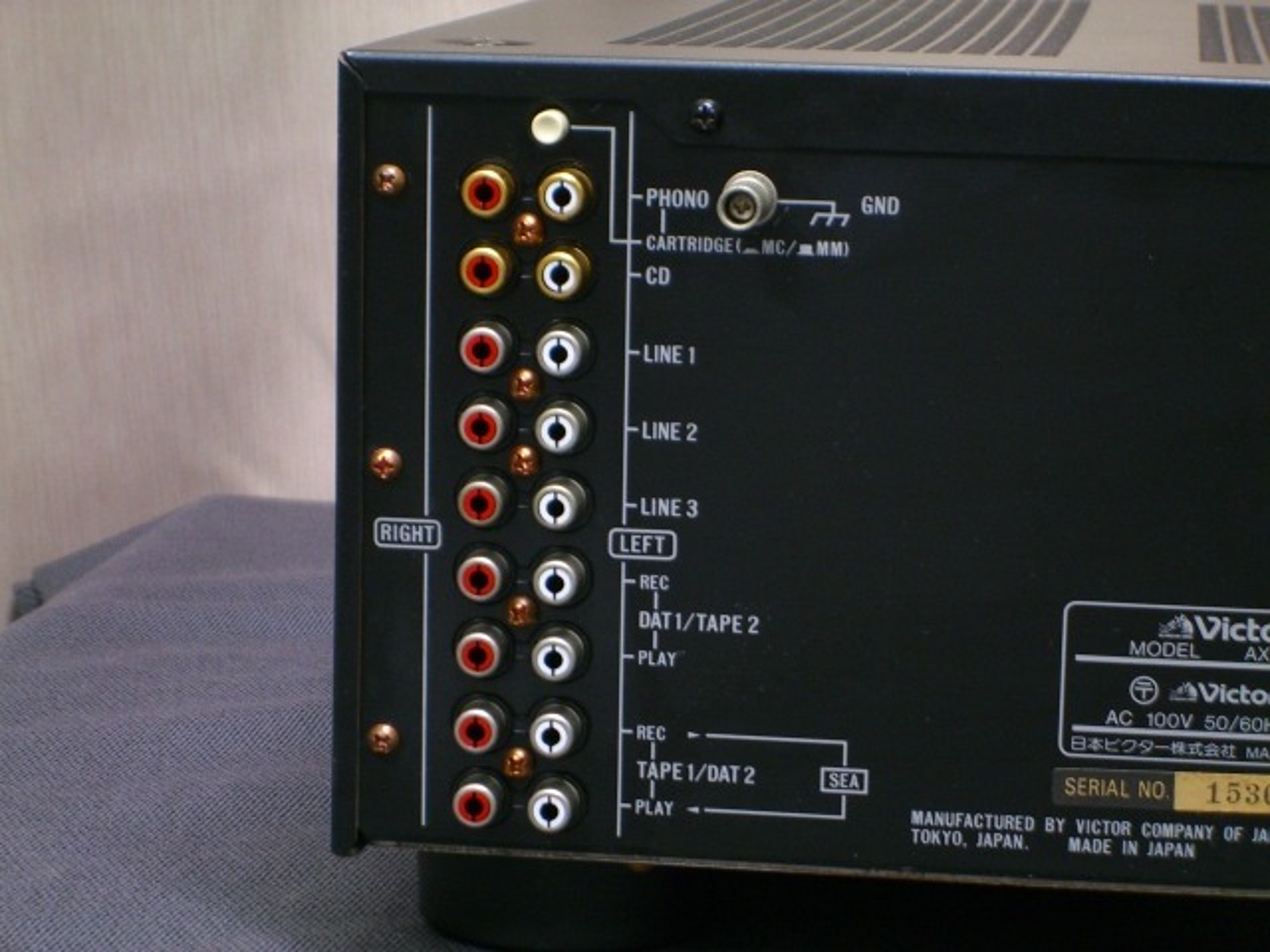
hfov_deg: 17.3
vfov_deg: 13.0
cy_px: 476
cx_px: 635
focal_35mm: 114
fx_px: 4182
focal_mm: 23.7
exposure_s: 1/8
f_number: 5.1
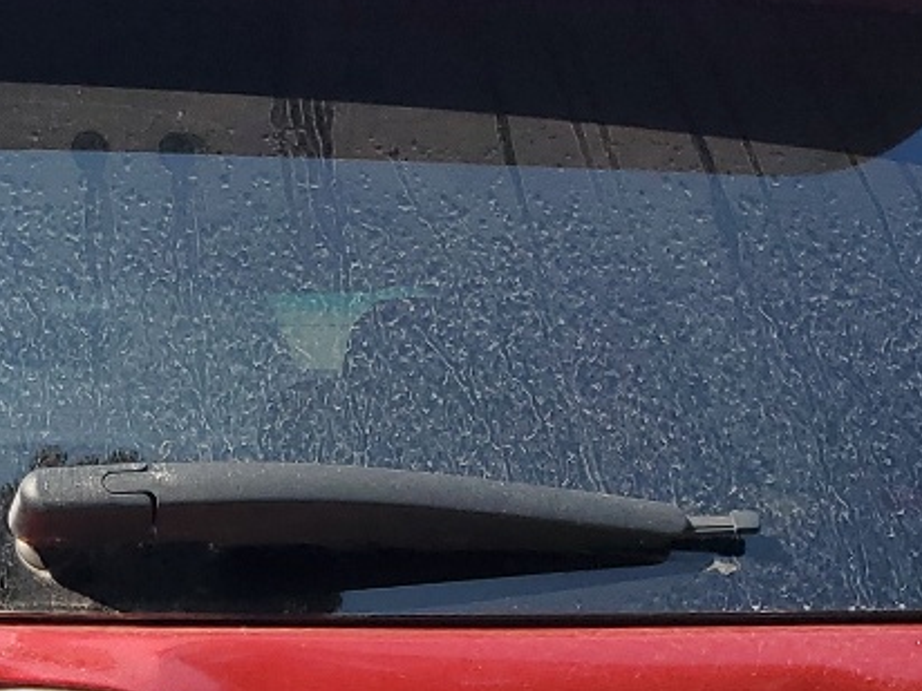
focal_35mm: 101
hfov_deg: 19.0
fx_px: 2690
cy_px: 1091
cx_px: 54
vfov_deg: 13.6
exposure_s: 1/1667
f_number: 1.5
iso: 50
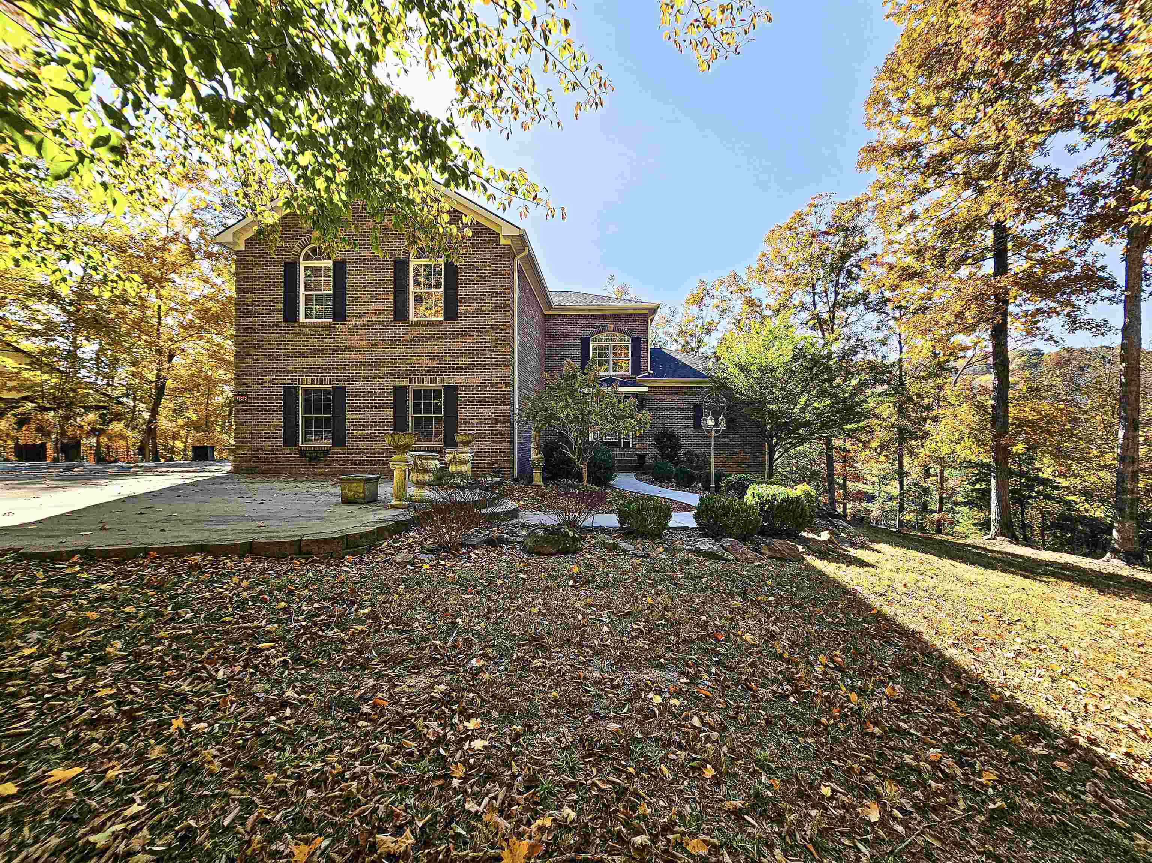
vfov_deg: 89.9
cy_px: 432
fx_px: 433
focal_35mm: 13
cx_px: 576
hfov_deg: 106.2
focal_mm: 2.2
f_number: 2.2
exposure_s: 1/800
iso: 64
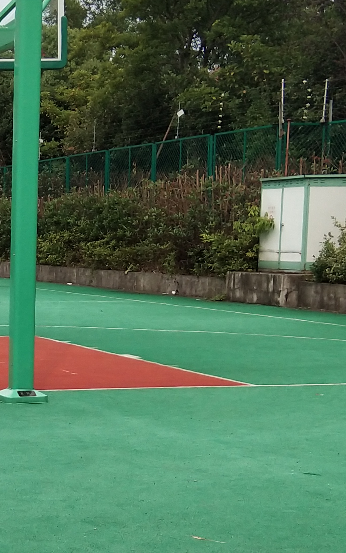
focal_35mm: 99
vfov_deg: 20.8
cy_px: 414
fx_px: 1494
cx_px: -117
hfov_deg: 12.7
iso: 50
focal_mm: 3.69
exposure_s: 1/521
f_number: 2.2
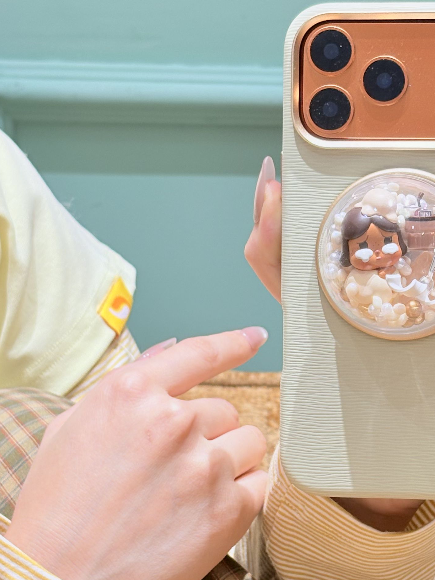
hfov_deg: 13.3
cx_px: 319
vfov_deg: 17.7
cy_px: 347
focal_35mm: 111
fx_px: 1860
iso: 40
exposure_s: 1/100
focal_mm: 5.96
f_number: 1.6
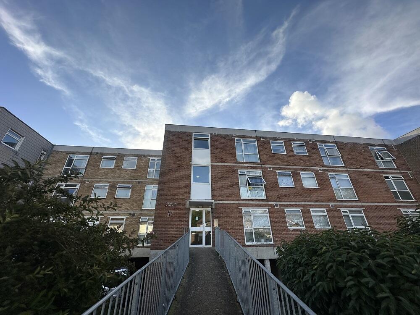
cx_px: 210
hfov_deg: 102.1
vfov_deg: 85.7
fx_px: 170
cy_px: 158
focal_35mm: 14
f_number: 2.2
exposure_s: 1/1335
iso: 50
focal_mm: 2.22
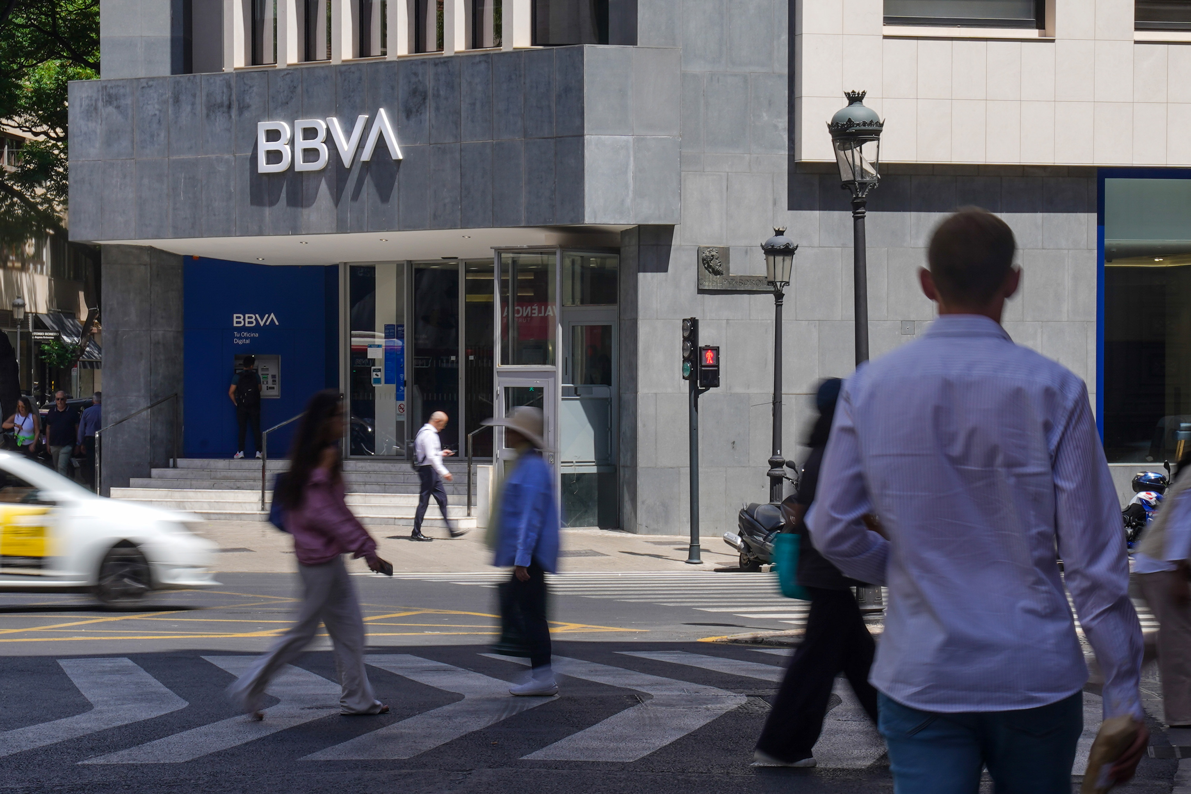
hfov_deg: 19.5
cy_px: 397
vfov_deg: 13.0
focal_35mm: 105
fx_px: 3474
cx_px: 596
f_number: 22
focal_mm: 70
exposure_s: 1/20
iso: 50
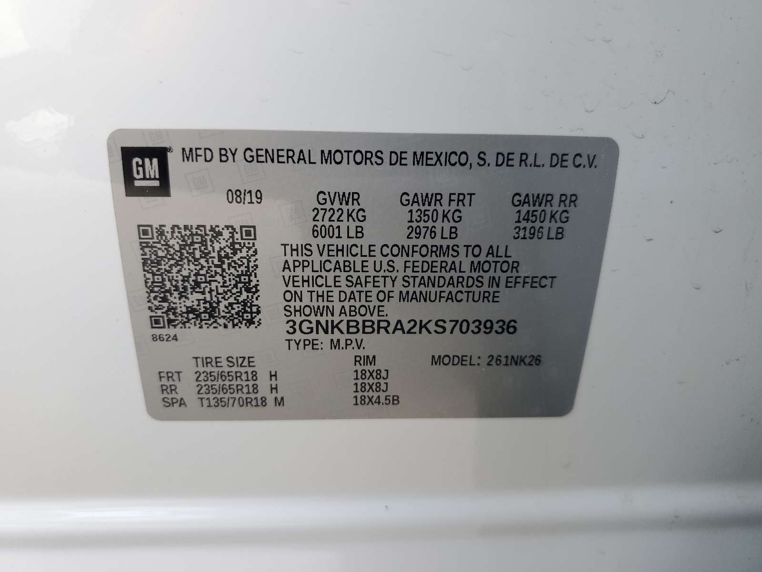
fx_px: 572
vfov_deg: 53.1
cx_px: 381
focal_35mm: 26
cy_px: 286
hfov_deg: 67.3
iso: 50
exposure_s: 1/185
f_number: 1.5
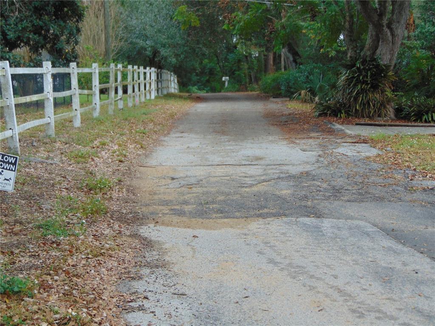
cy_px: 163
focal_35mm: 71
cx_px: 218
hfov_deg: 27.4
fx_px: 892
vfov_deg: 20.7
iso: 80
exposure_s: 1/80
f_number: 3.7
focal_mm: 12.8
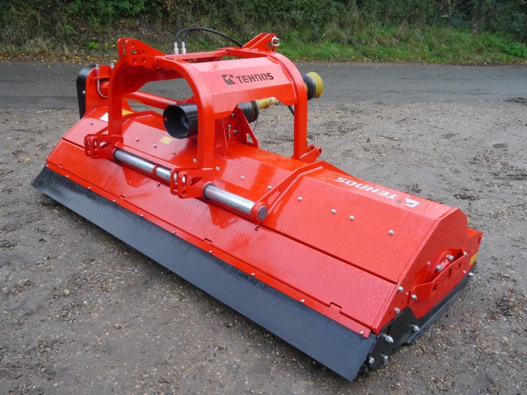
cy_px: 198
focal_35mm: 32
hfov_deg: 56.8
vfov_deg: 44.2
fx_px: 487
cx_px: 264
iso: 800
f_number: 3.9
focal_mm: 16
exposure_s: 1/60
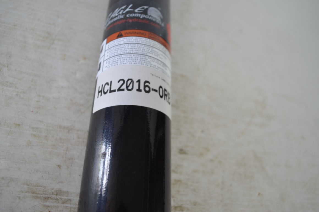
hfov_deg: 62.0
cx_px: 160
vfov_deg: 43.4
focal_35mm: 30
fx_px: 265
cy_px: 106
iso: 400
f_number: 4.5
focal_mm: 20
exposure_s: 1/80
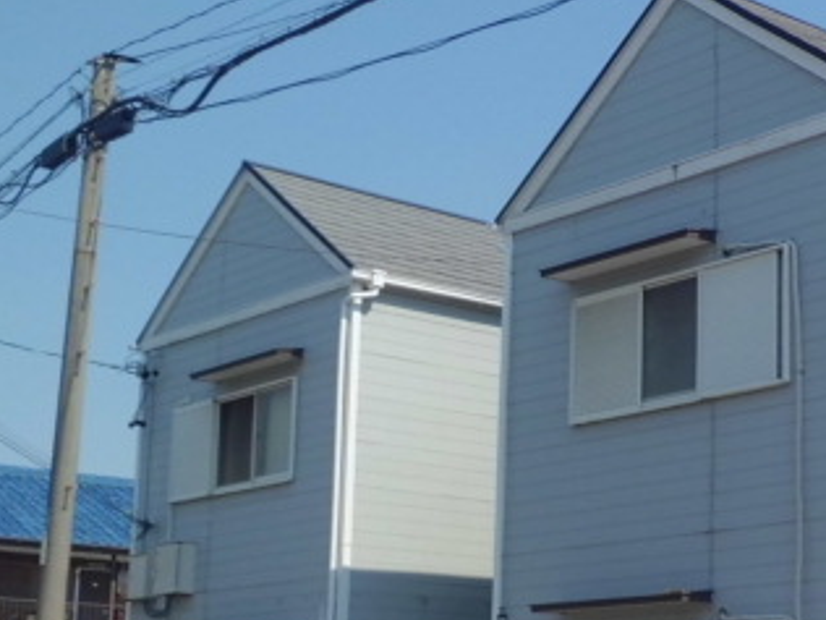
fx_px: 1742
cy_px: 426
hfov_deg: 25.7
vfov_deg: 20.1
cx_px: 768
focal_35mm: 73
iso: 64
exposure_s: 1/160
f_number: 8.8
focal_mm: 6.4
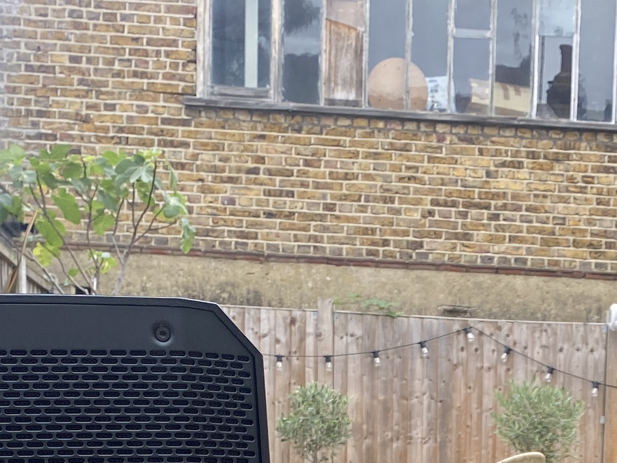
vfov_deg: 15.1
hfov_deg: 21.7
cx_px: 561
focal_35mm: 88
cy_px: 767
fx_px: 1568
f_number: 1.8
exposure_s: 1/300
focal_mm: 4.25
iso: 32
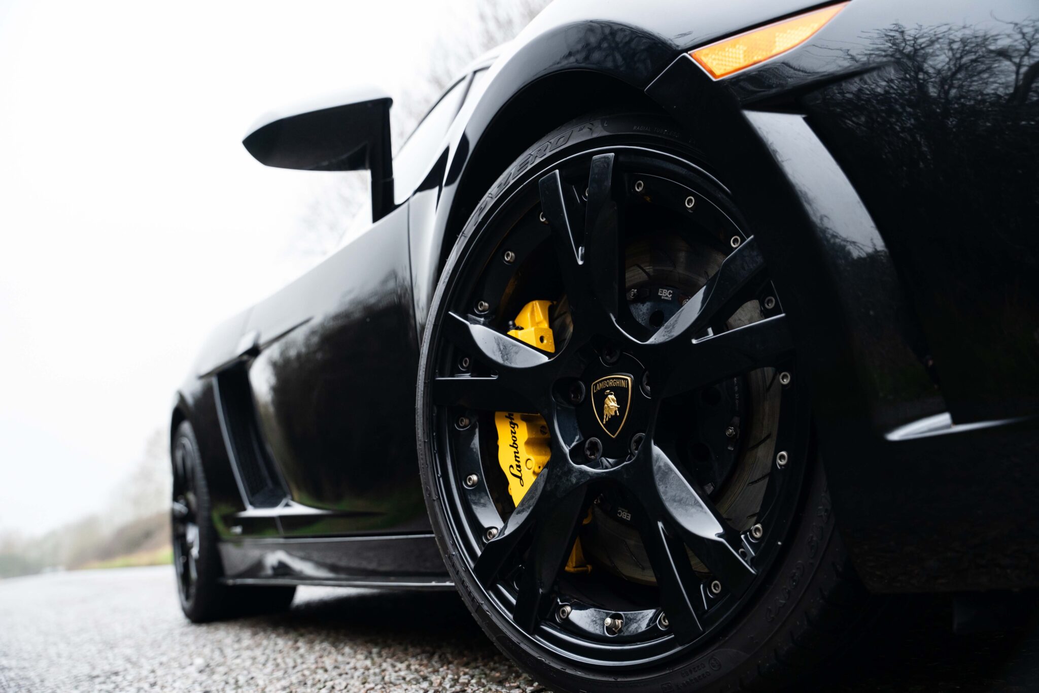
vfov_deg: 35.9
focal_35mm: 37
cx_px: 520
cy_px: 346
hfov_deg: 51.9
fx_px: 1068
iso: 1250
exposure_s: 1/400
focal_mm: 37
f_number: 4
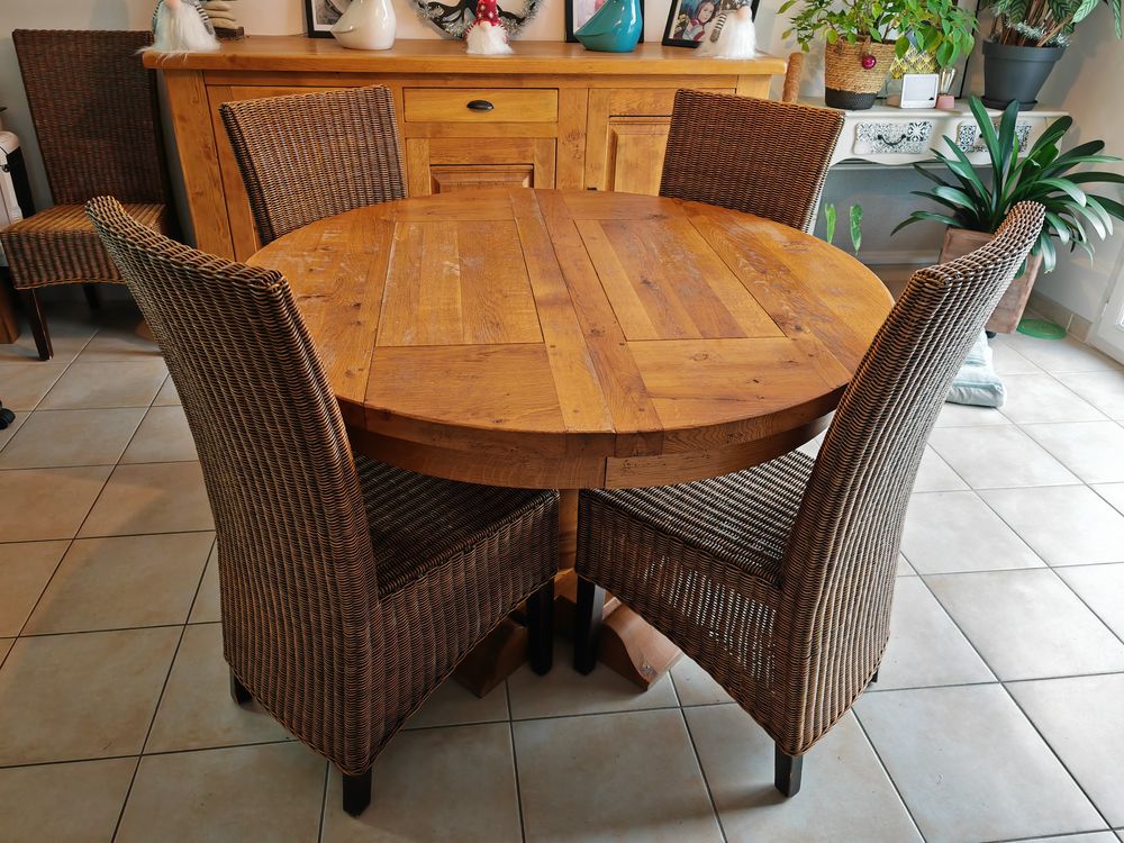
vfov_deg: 51.4
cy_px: 422
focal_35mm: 27
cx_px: 562
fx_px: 877
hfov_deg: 65.3
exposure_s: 1/50
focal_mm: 7.62
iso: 80
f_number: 1.6
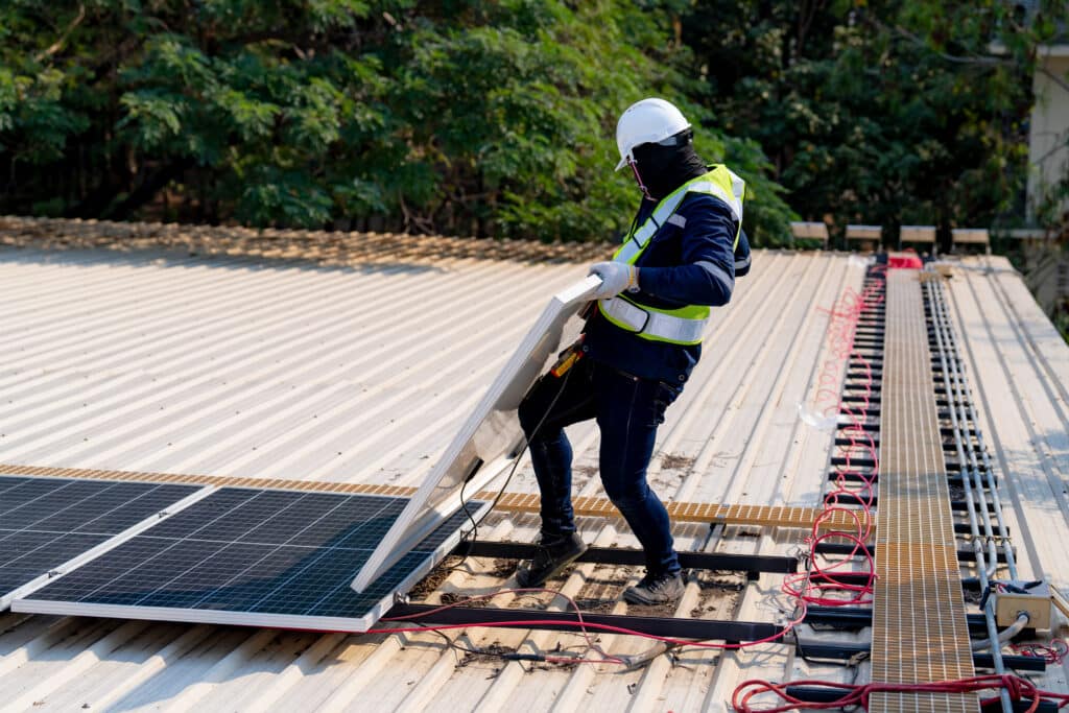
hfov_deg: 27.3
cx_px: 534
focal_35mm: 74
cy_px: 356
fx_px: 2198
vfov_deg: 18.4
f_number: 4.5
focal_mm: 74
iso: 100
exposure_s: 1/1250
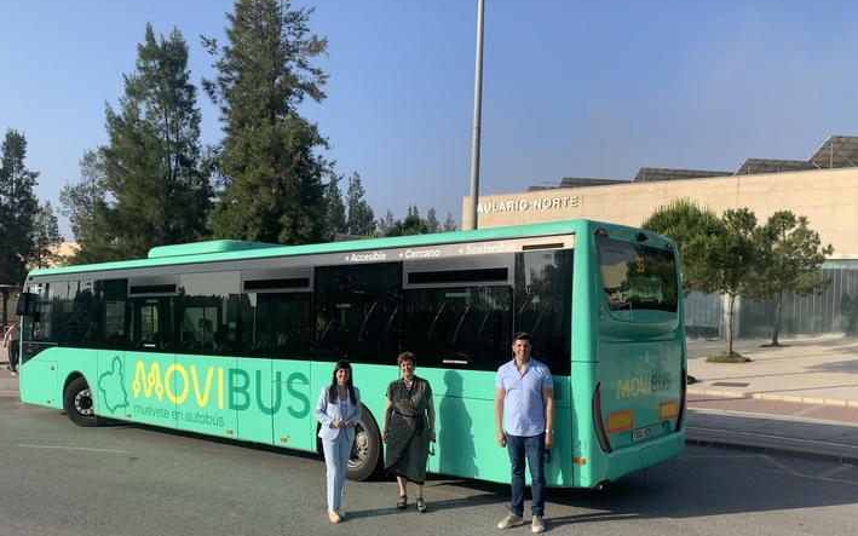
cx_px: 426
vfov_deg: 44.4
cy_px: 310
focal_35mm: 28
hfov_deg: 66.5
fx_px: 655
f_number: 1.8
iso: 25
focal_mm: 4.25
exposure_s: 1/1845
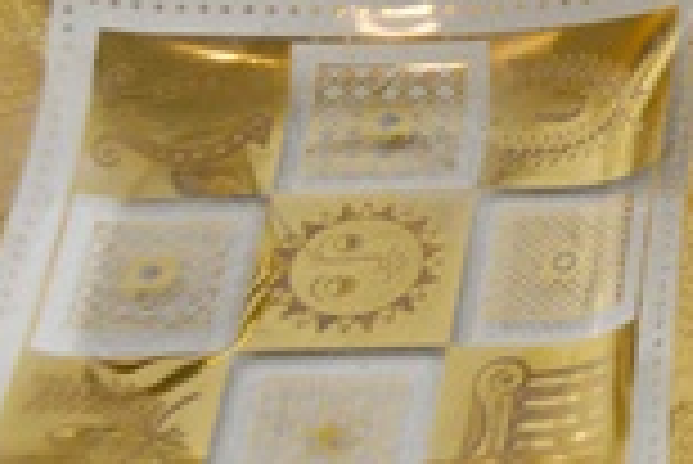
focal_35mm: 140
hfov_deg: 13.2
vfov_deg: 9.6
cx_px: 1256
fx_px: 2697
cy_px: -140
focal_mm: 24
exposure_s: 1/125
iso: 280
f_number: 5.6
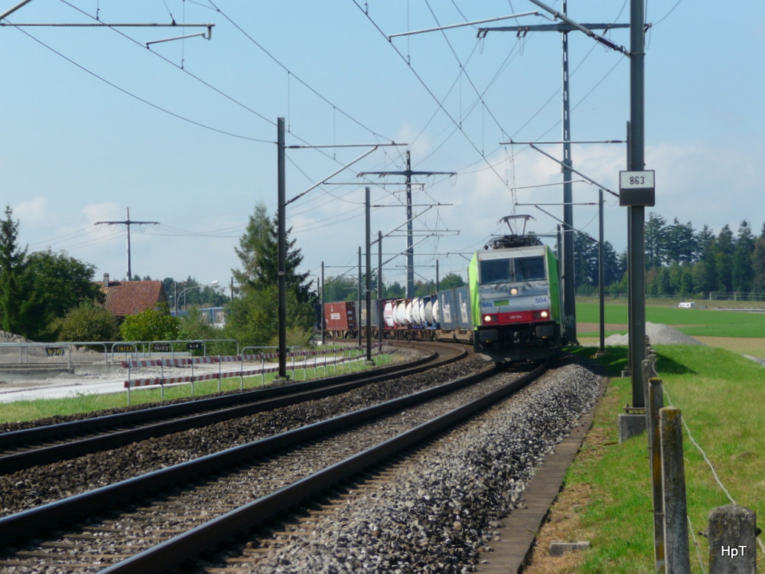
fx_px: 2475
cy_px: 287
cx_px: 382
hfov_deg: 17.6
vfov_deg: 13.2
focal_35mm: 112
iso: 100
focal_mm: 19.1
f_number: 4.7
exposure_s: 1/500
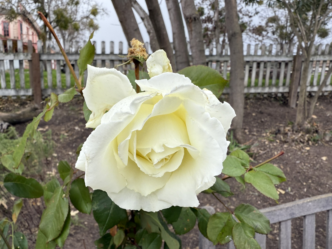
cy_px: 124
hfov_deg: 71.6
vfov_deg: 56.8
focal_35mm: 24
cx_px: 166
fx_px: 230
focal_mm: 2.22
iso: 40
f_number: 2.2
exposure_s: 1/159
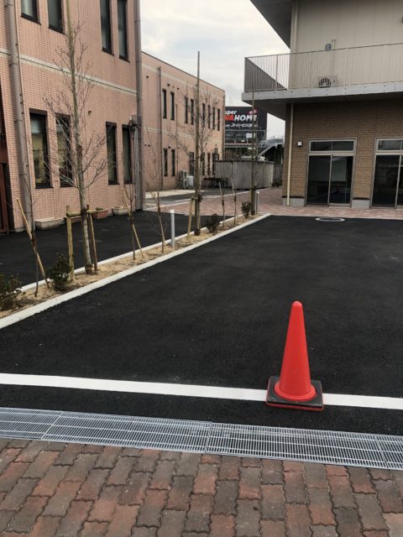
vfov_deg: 63.4
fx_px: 435
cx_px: 202
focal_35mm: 28
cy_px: 268
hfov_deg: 49.7
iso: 40
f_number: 1.8
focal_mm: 4
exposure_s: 1/120
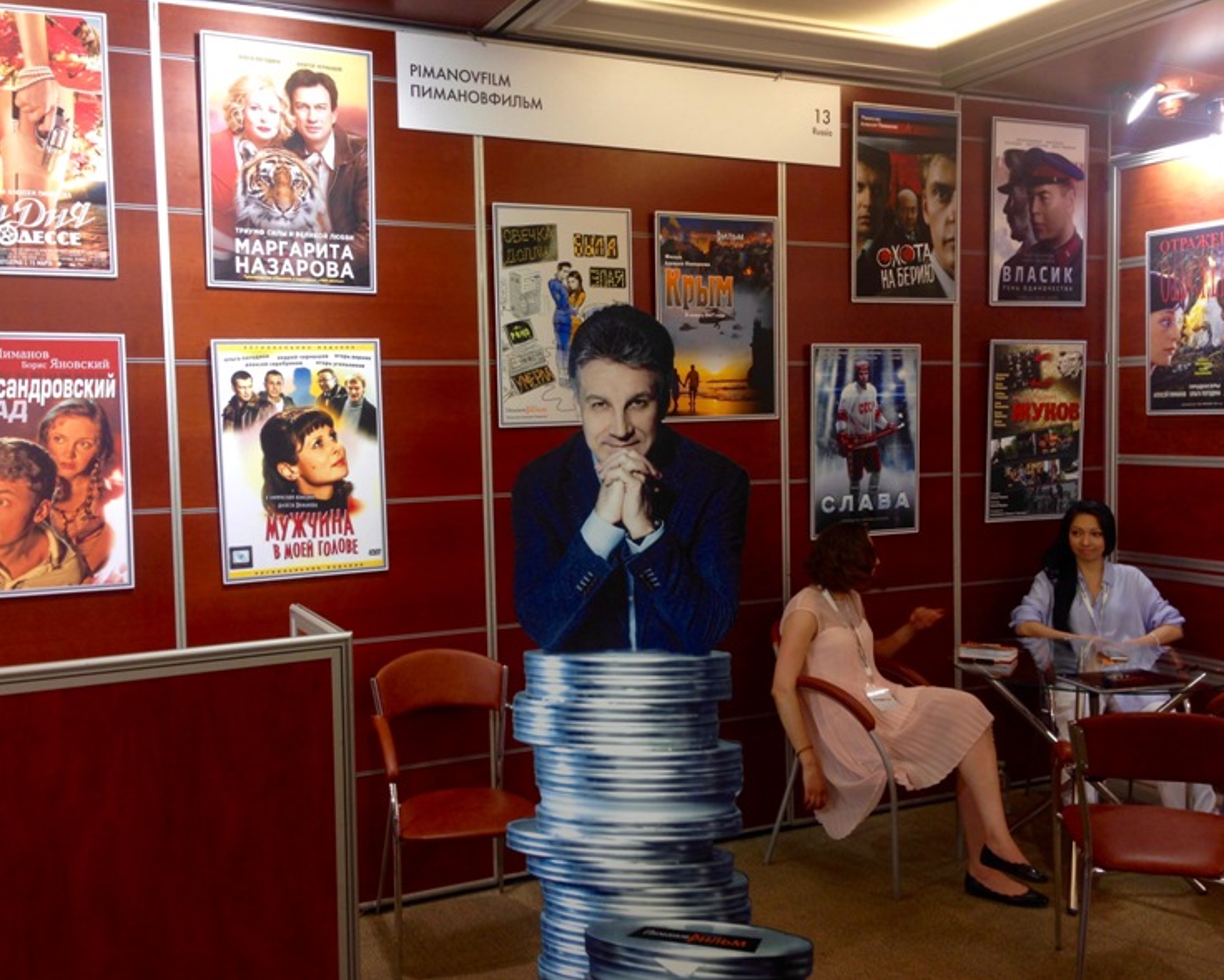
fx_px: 1268
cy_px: 489
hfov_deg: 51.5
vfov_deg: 42.2
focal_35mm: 35
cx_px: 580
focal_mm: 4.12
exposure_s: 1/20
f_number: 2.4
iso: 50
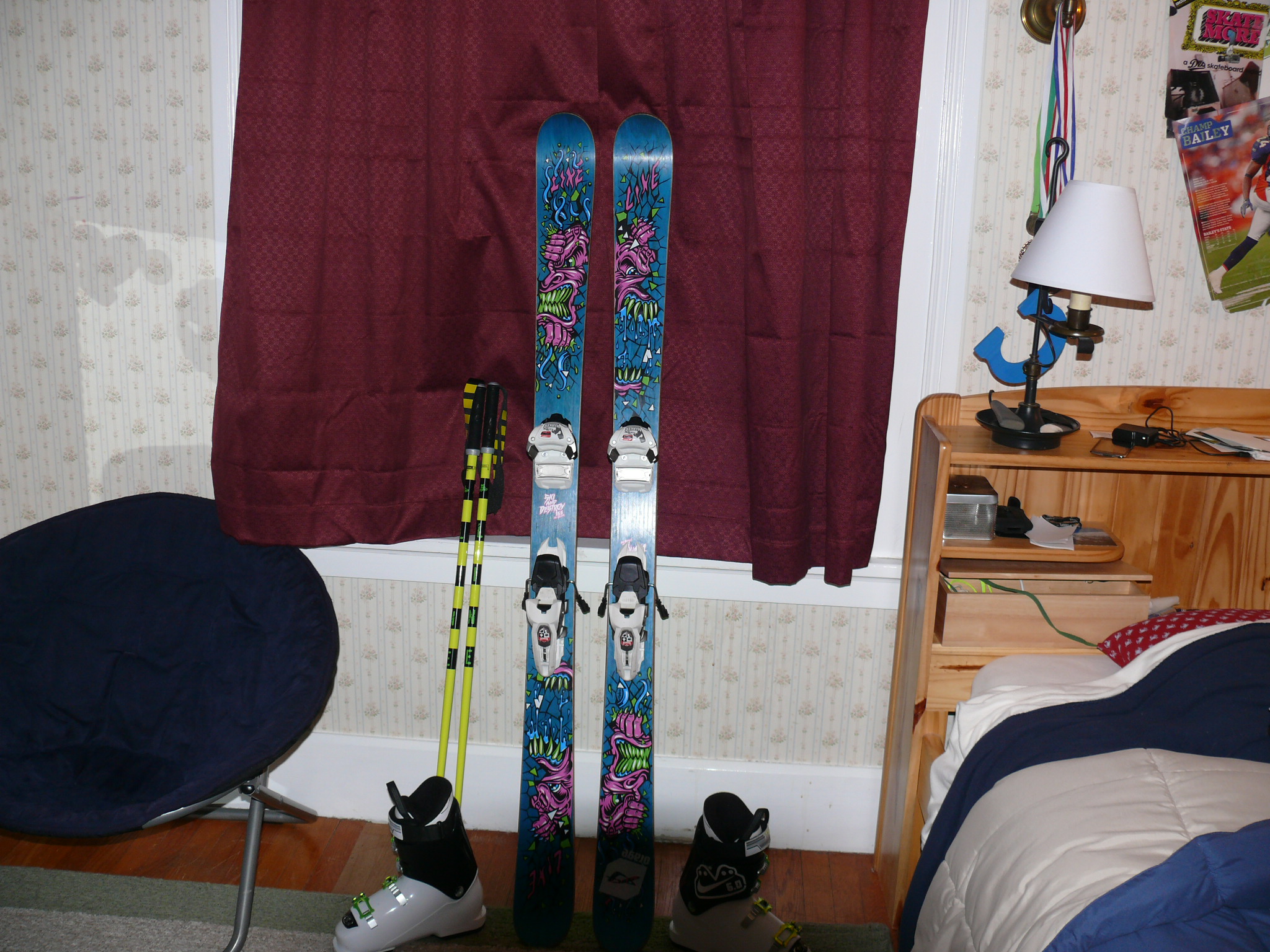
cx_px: 635
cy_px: 476
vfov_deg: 40.7
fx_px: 1284
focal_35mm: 35
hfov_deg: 52.6
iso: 100
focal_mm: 7.4
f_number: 2.8
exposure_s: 1/30
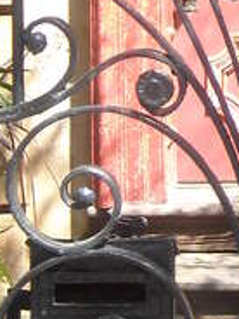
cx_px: 341
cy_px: -49
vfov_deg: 12.7
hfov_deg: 9.5
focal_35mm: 152
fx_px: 1399
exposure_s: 1/161
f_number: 2.8
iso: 64
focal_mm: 5.7
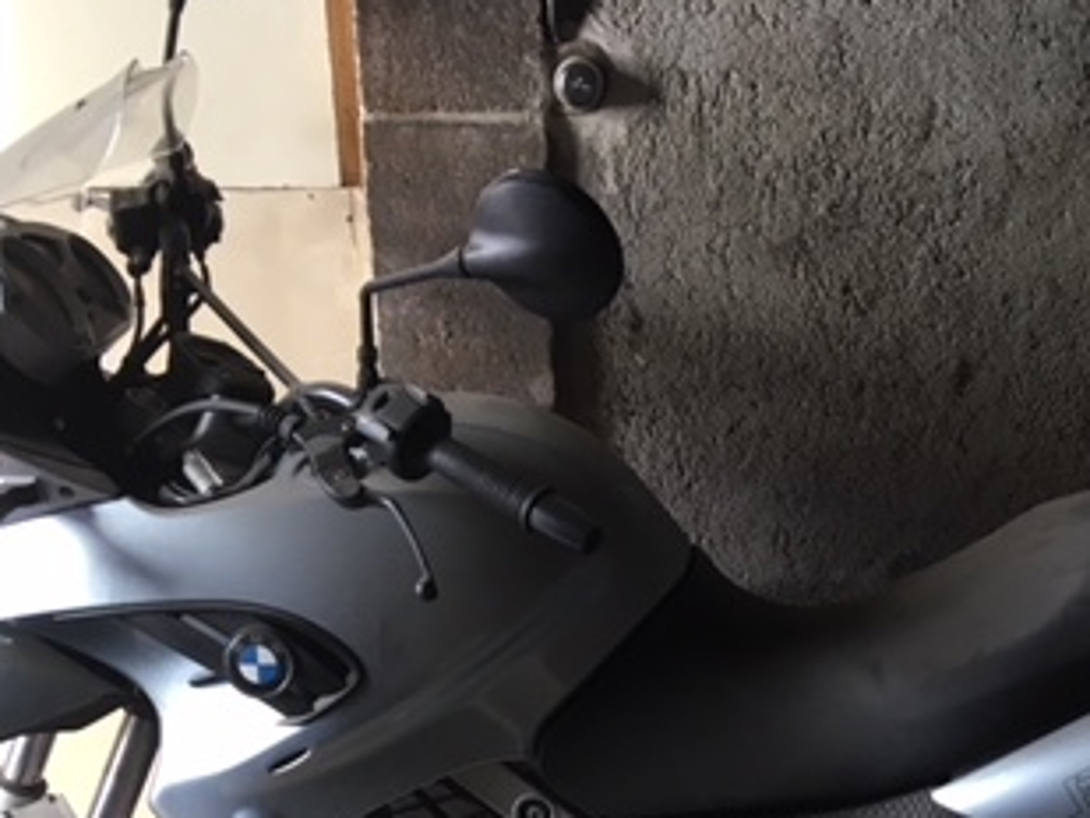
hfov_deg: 32.0
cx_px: 670
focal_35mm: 60
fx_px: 1890
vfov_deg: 23.3
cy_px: 832
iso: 80
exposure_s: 1/33
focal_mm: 4.15
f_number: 2.2
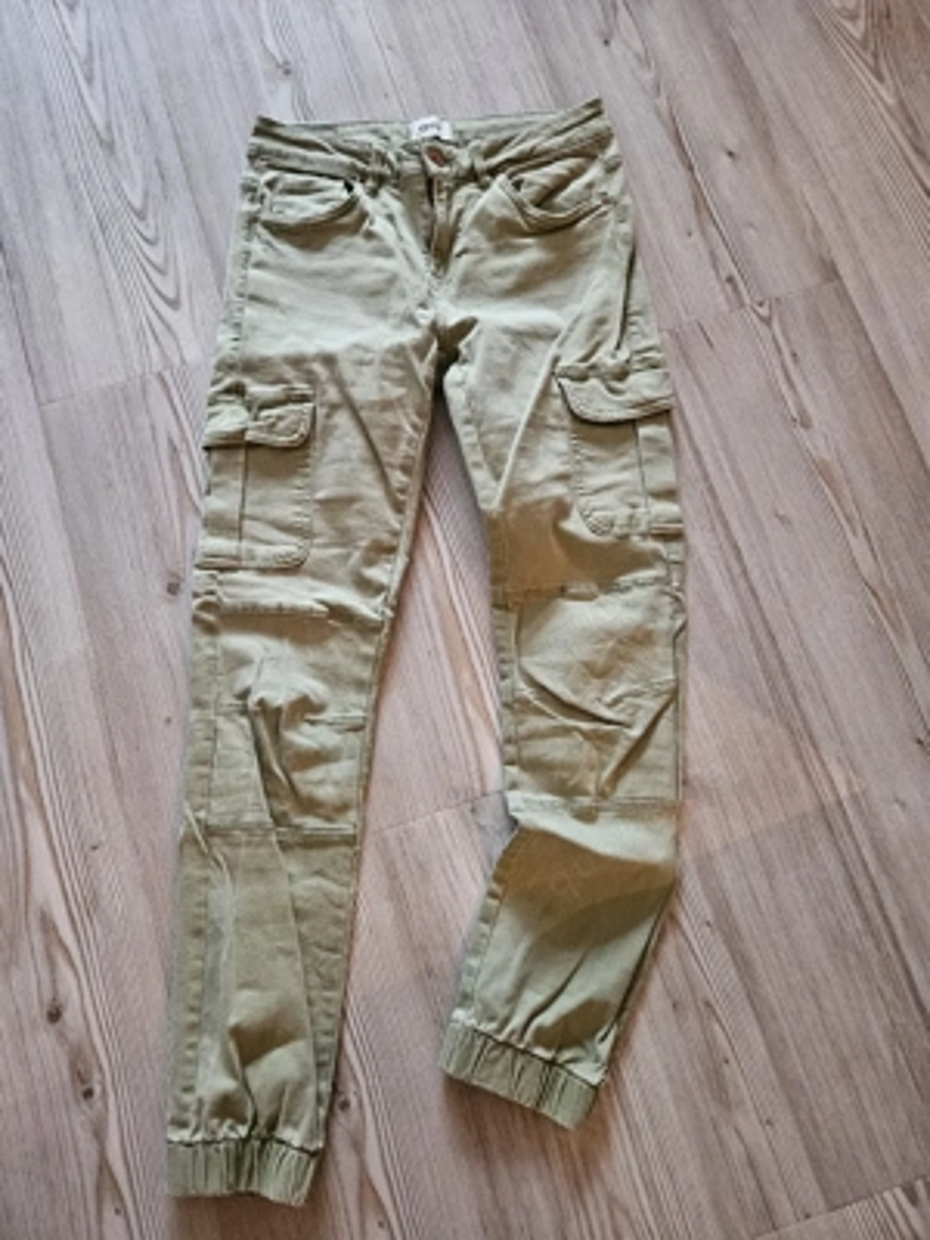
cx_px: 465
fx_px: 824
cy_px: 620
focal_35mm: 23
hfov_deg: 58.9
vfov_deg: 73.9
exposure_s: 1/25.1
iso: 500
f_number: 1.8
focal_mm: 5.4
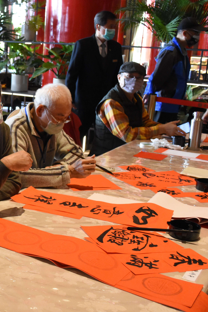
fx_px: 485
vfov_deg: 35.6
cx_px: -14
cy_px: 161
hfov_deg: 22.9
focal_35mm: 56
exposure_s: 1/100
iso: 4000
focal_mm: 24
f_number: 5
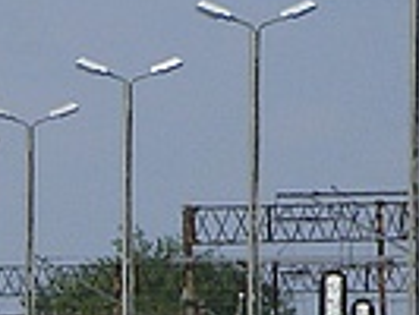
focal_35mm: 976
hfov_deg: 2.0
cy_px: 422
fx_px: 11824
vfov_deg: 1.5
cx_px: -416
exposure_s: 1/478
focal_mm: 26.9
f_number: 7.4
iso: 100
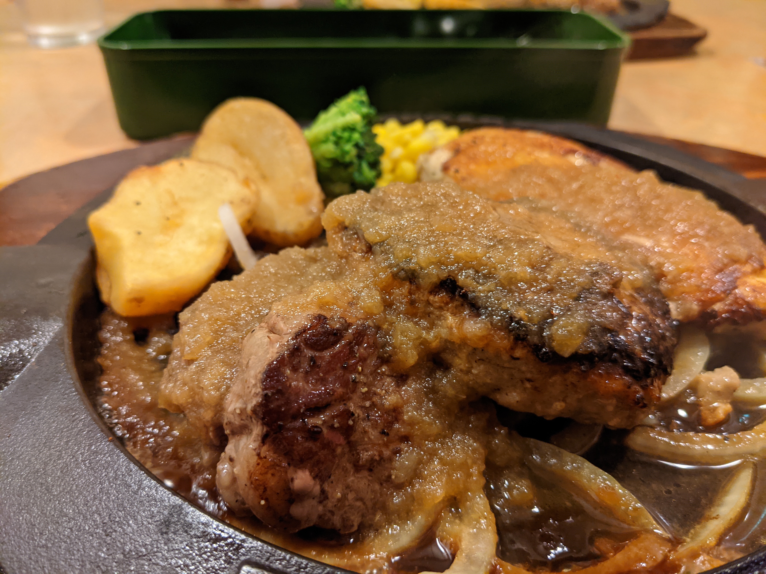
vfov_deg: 51.4
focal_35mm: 27
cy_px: 287
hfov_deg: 65.3
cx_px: 383
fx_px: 597
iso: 215
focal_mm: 4.38
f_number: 1.73
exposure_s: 1/25
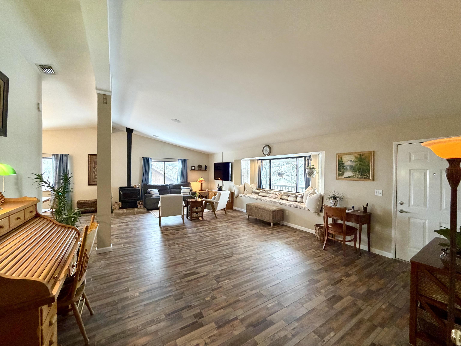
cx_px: 230
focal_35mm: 14
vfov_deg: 85.7
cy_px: 173
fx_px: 186
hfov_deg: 102.1
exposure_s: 1/60
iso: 400
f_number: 2.2
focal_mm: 2.22
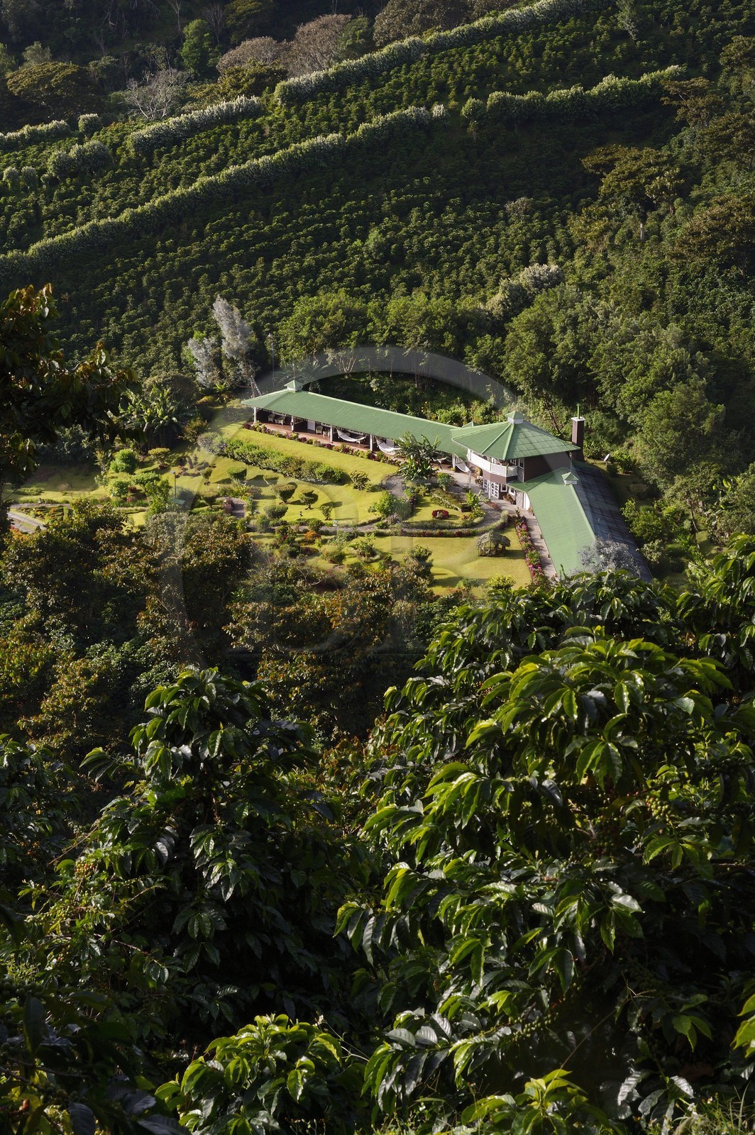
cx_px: 378
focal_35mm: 70
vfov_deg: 28.9
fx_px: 2206
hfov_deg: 19.4
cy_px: 568
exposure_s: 1/125
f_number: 22
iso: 800
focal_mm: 70
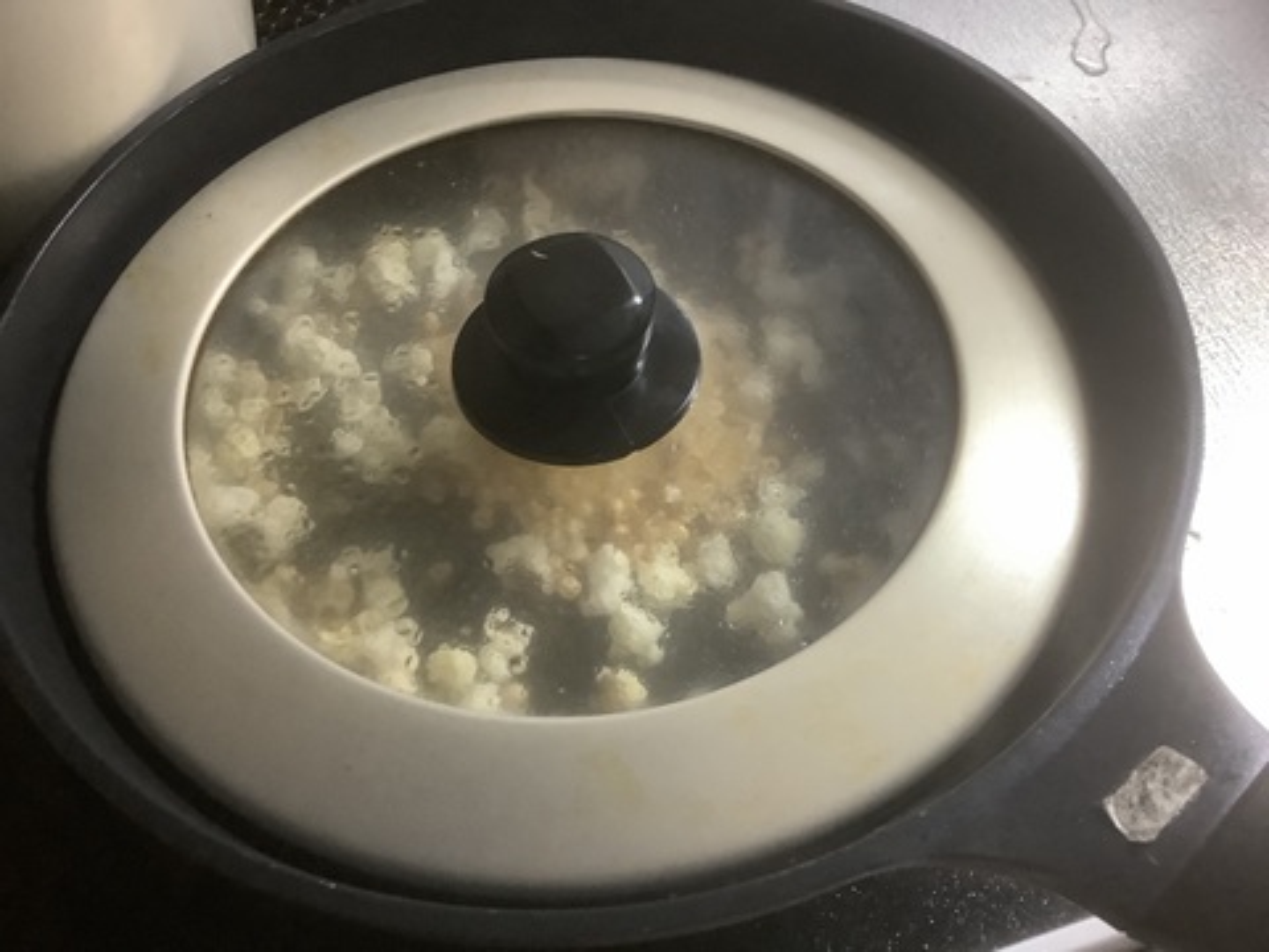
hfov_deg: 58.4
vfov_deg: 45.4
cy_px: 476
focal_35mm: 31
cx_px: 634
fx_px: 1136
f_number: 2.4
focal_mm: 3.3
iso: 400
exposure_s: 1/25
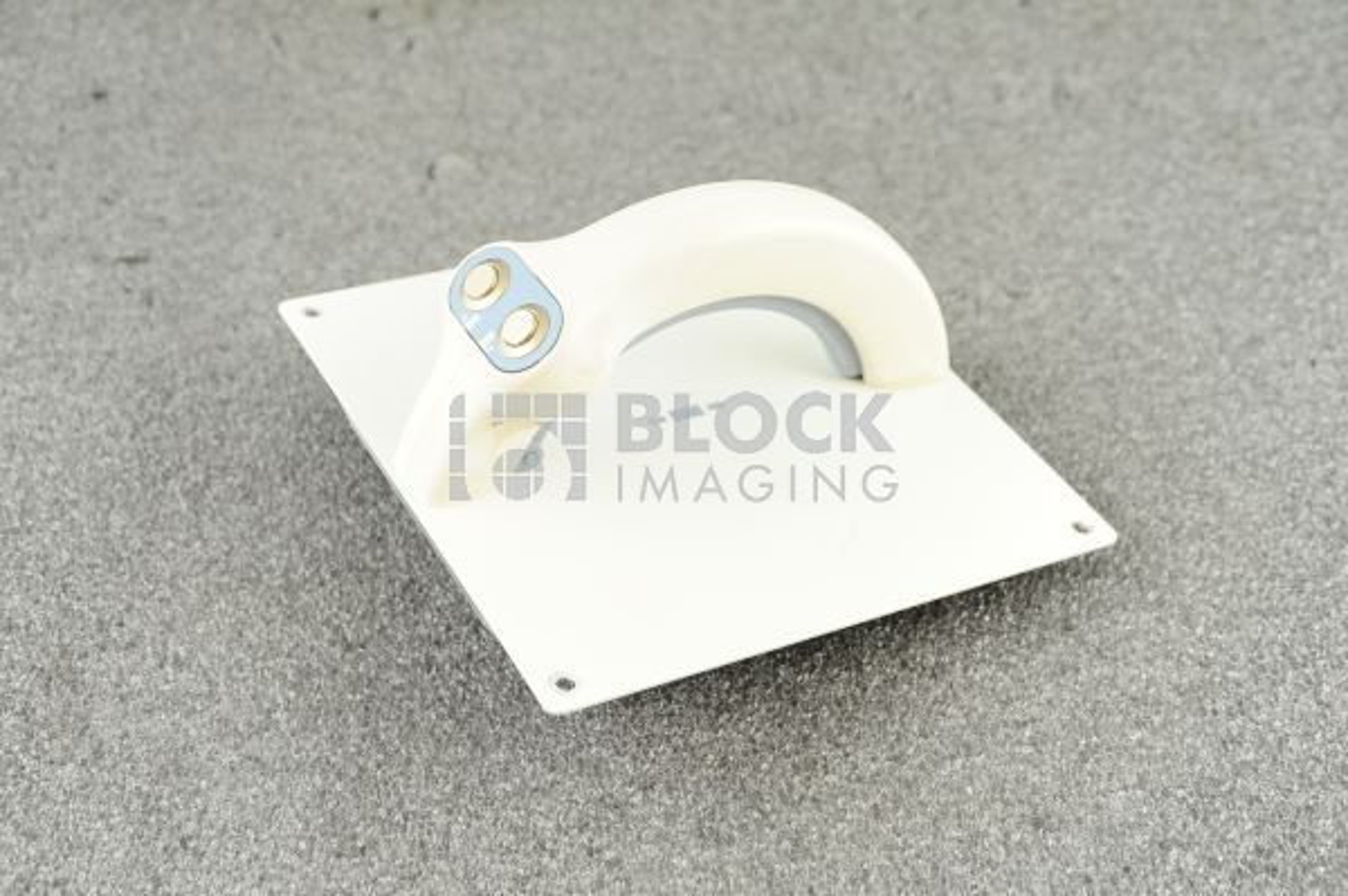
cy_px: 448
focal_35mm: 55
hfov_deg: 36.3
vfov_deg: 24.6
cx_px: 674
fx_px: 2058
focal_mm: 55
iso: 800
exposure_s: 1/100
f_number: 6.3
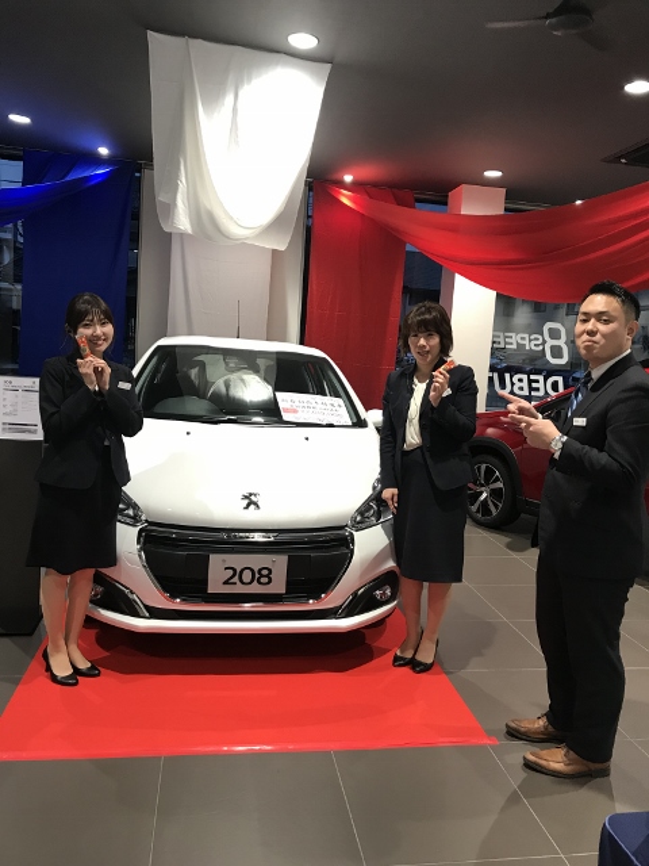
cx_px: 324
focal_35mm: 28
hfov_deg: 49.7
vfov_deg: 63.4
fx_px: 700
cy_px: 433
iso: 40
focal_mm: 3.99
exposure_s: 1/30
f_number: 1.8
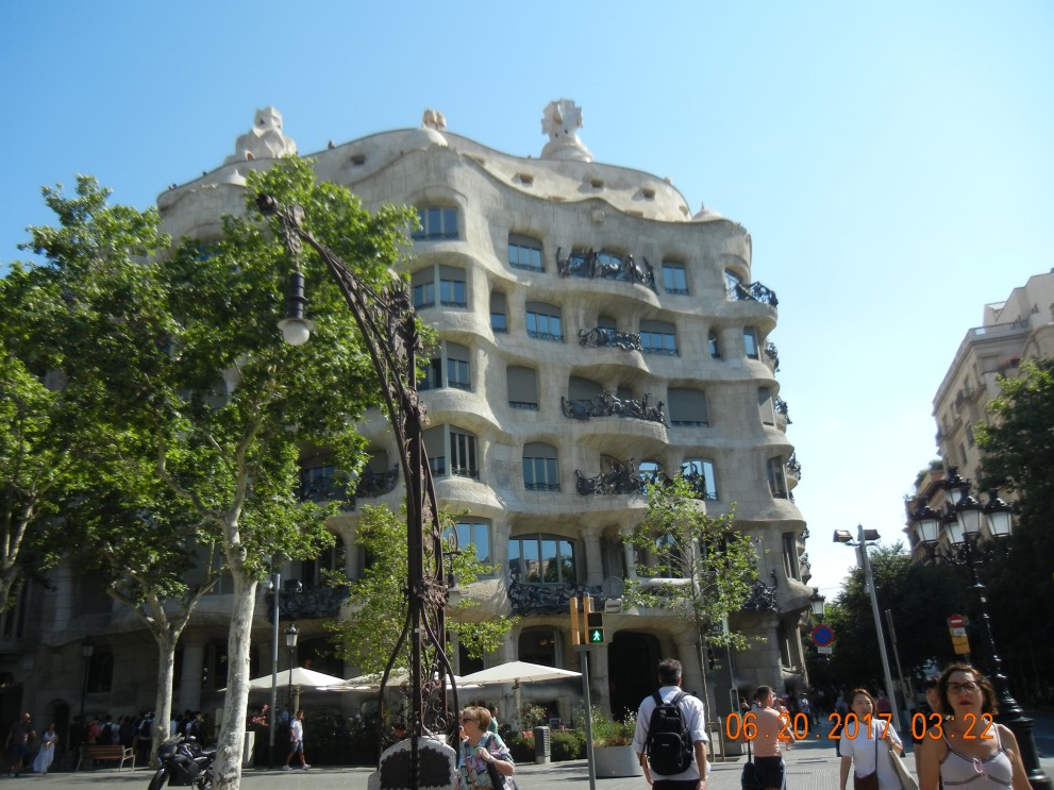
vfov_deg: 45.4
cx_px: 516
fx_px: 944
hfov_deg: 58.4
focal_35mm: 31
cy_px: 403
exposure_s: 1/292
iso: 160
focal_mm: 5.4
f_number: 7
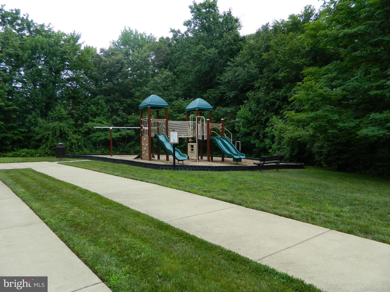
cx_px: 195
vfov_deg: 54.9
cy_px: 146
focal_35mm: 25
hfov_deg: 69.4
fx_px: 282
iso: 80
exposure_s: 1/320
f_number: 3.1
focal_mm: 4.5
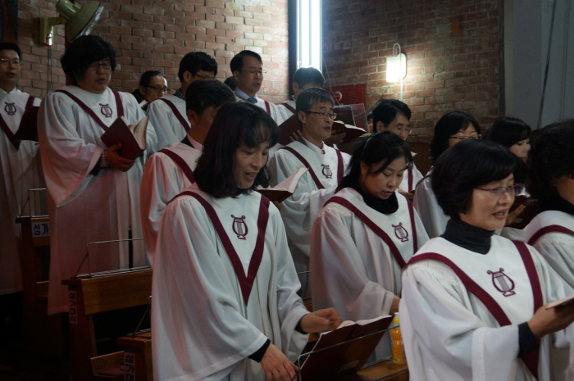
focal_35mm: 49
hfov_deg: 40.4
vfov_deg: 27.5
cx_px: 287
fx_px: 780
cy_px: 190
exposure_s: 1/60
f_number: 4.5
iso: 1000
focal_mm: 33
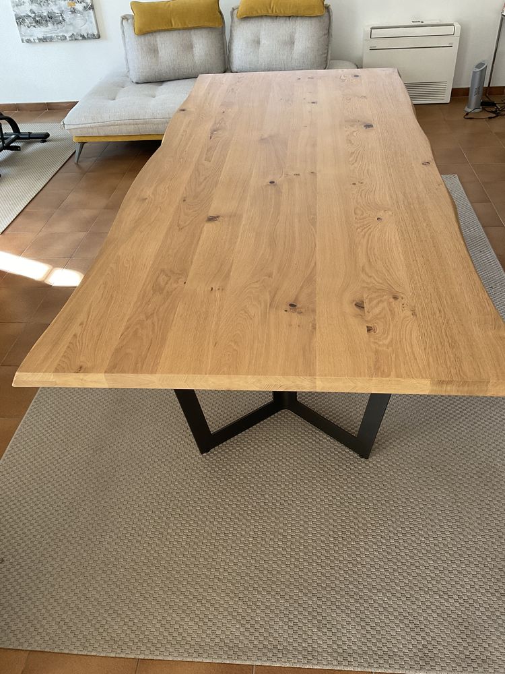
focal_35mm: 29
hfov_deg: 48.2
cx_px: 252
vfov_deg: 61.7
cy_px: 337
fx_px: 564
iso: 64
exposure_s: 1/60
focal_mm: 3
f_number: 1.8
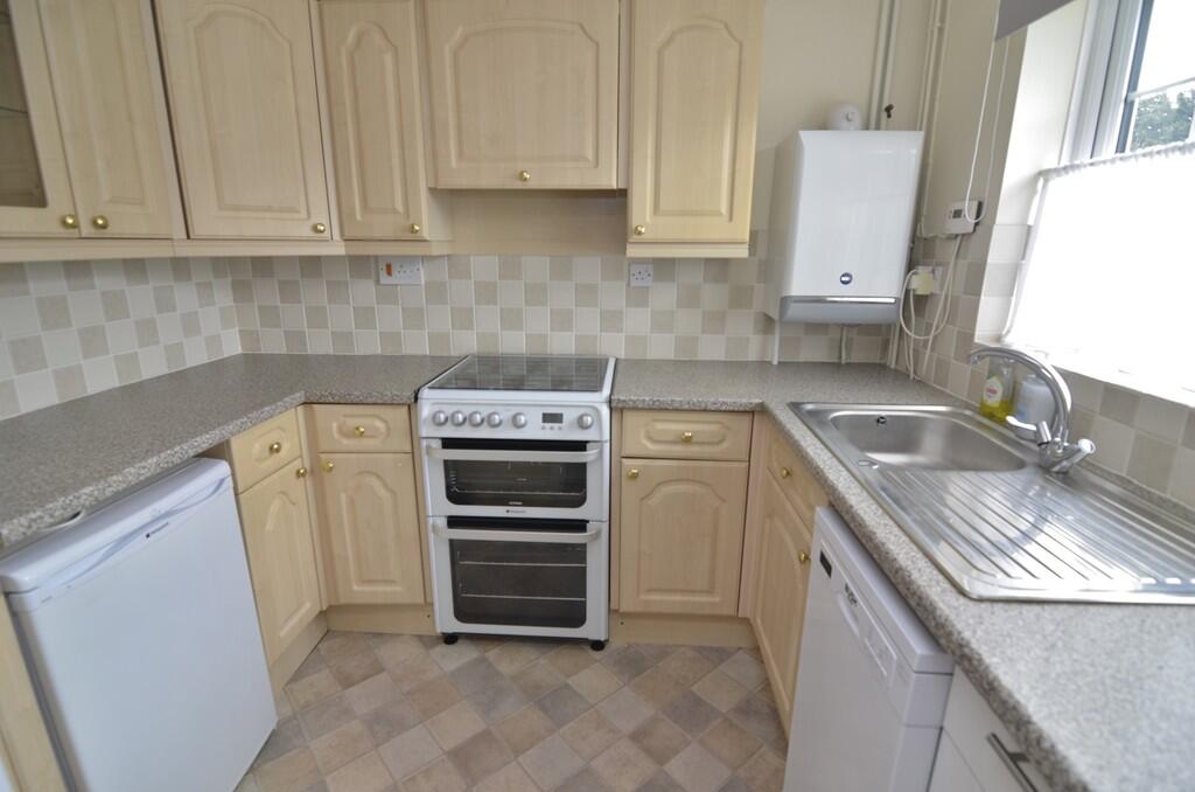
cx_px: 598
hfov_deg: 95.1
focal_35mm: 16
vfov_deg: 71.8
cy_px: 396
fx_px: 547
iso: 320
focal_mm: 11
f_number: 4
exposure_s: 1/60
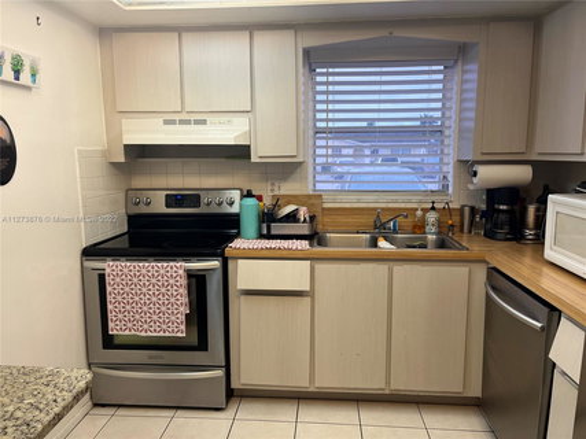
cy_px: 220
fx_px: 440
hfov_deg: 67.3
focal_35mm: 26
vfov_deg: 53.0
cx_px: 293
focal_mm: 5.1
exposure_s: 1/120
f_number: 1.6
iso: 125
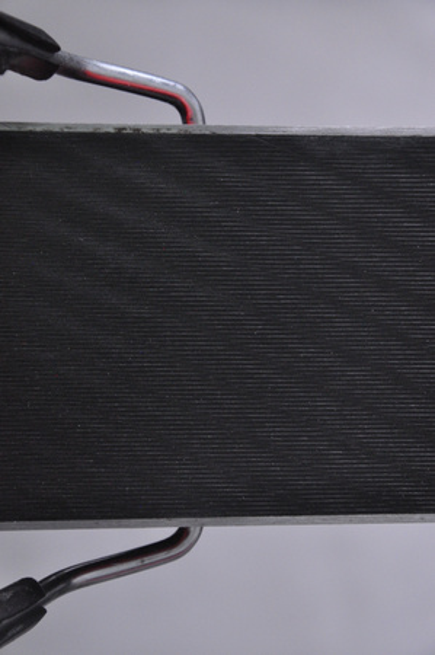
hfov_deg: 8.7
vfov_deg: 13.1
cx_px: 218
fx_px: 2861
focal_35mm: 158
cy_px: 328
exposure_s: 1/125
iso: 3200
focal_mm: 105
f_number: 9.5
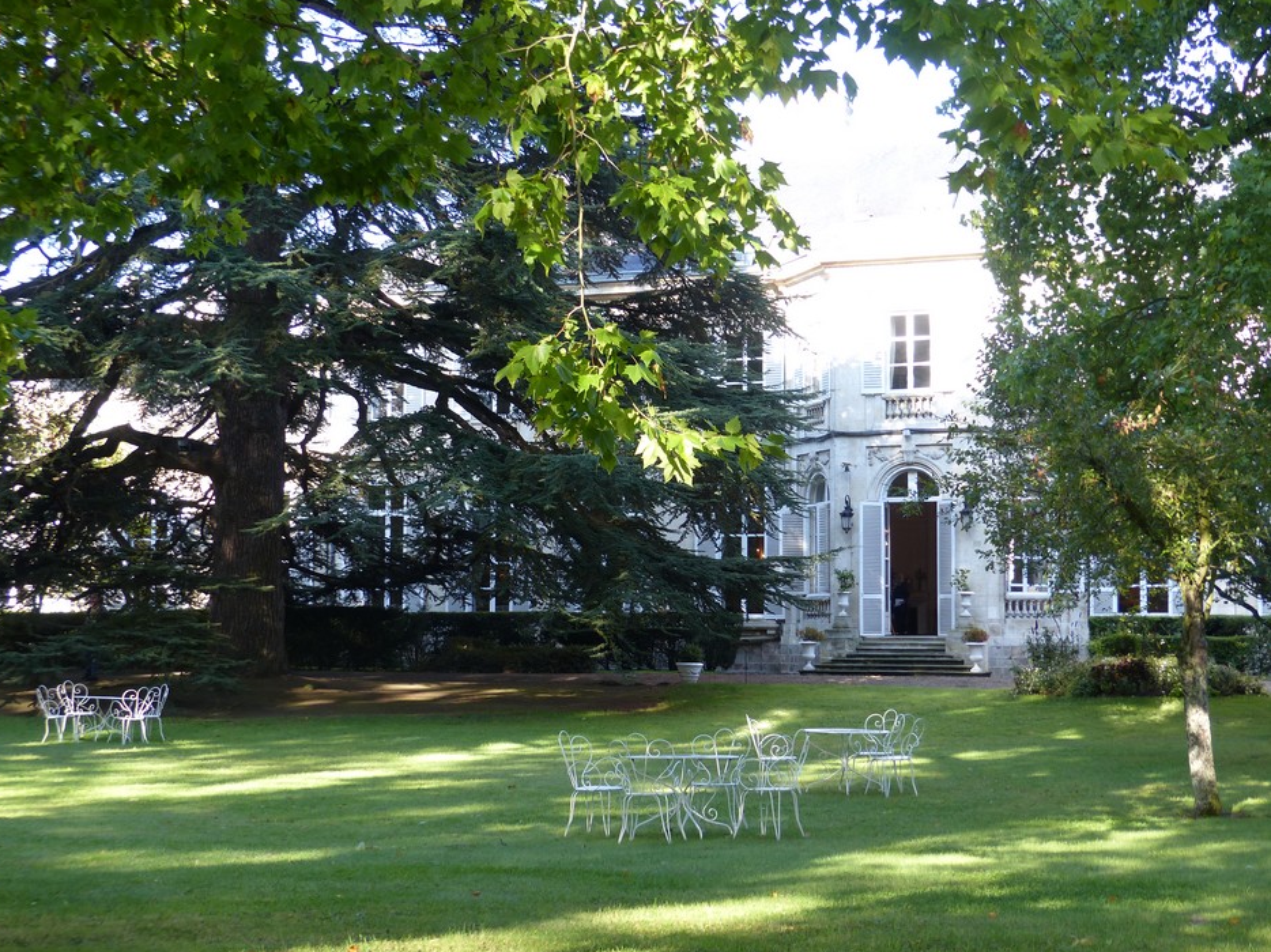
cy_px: 483
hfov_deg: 33.8
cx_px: 629
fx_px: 2092
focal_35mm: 57
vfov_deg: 25.6
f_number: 2.8
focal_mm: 10.1
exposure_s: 1/160
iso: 100
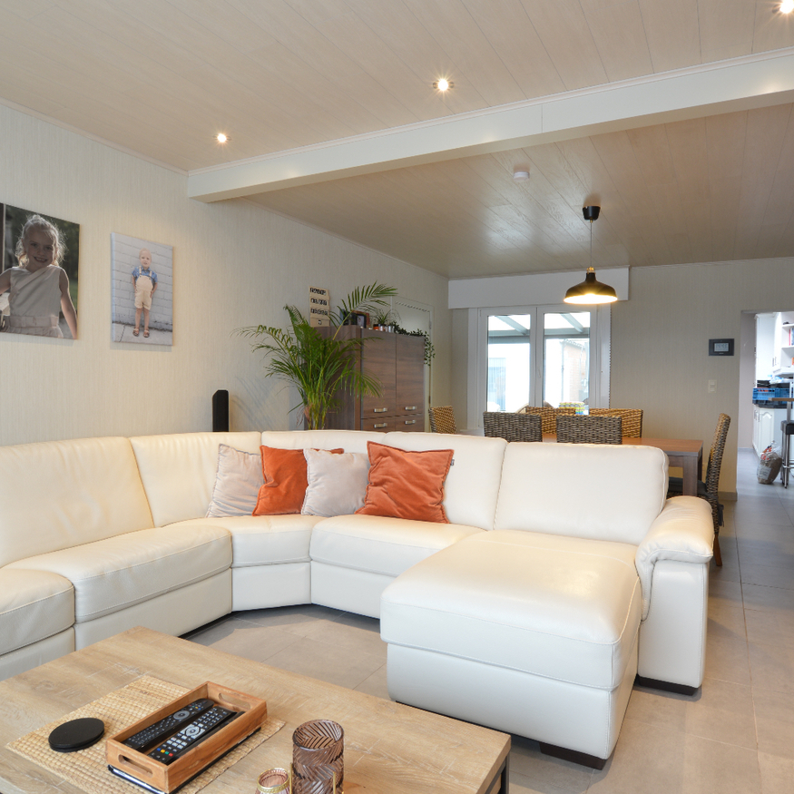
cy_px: 402
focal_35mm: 22
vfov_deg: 70.5
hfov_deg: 70.4
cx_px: 421
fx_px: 562
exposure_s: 2.5
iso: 100
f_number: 11
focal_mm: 11
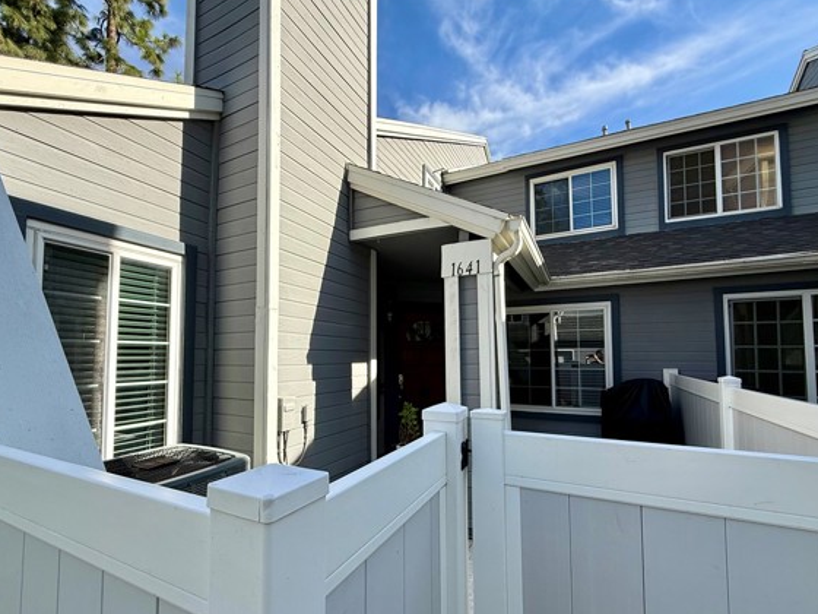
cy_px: 338
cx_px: 406
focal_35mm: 16
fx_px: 378
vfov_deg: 77.9
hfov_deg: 94.5
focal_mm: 2.22
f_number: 2.2
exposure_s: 1/1285
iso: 64
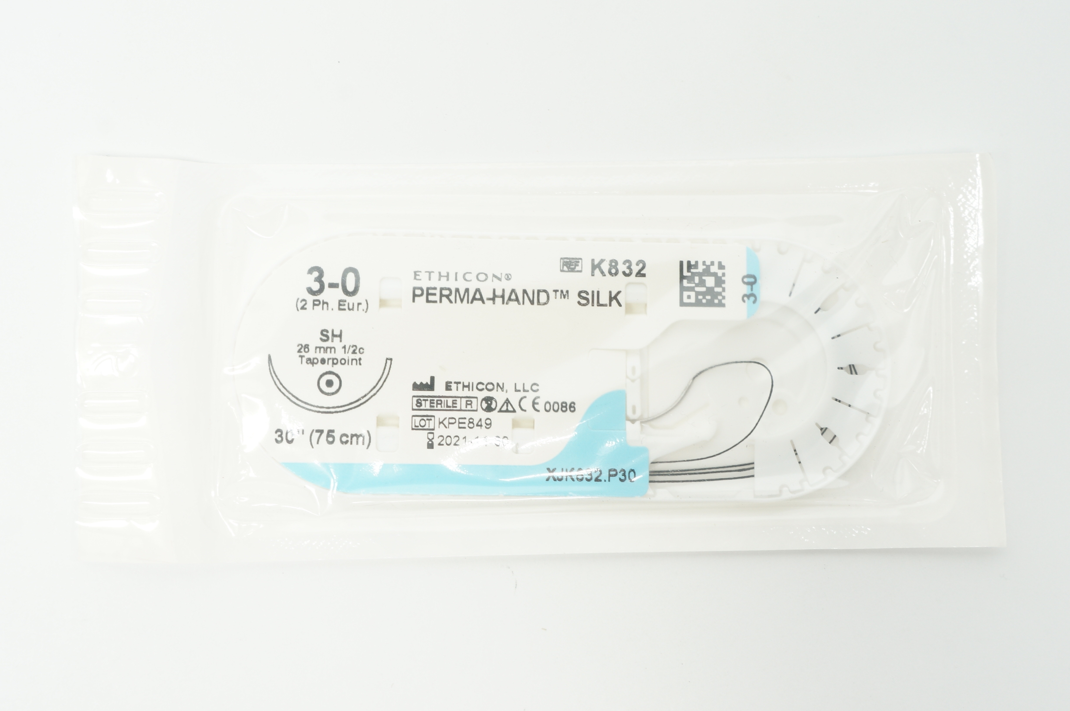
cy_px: 356
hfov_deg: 42.4
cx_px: 535
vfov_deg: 28.9
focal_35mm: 46
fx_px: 1381
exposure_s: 1/15
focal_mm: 31
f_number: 9
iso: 400
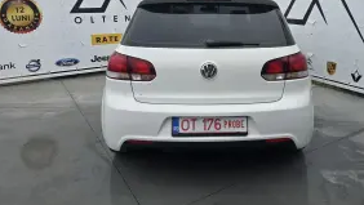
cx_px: 219
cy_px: 63
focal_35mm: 32
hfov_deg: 60.4
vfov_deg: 36.2
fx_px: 309
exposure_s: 1/180
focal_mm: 6.3
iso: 200
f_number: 1.7
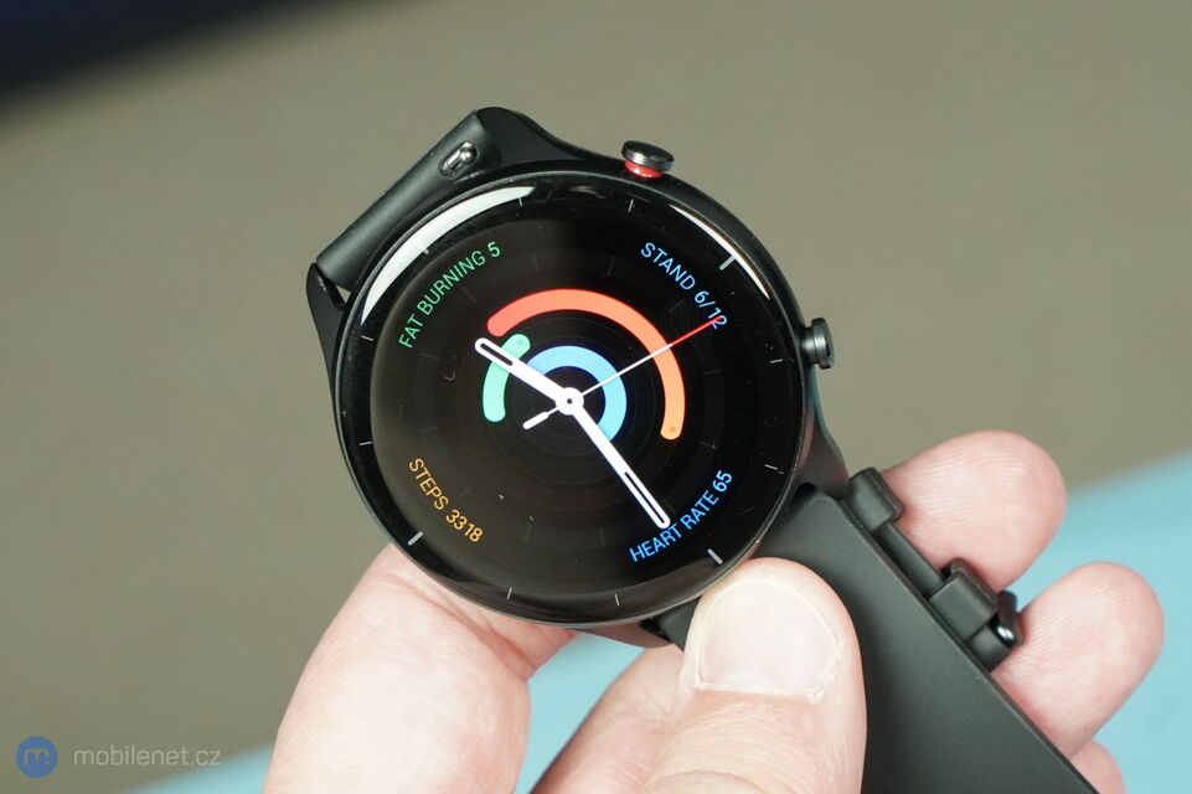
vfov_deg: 19.4
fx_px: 2317
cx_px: 596
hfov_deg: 28.9
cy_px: 397
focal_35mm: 70
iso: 5000
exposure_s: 1/200
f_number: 8
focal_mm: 70
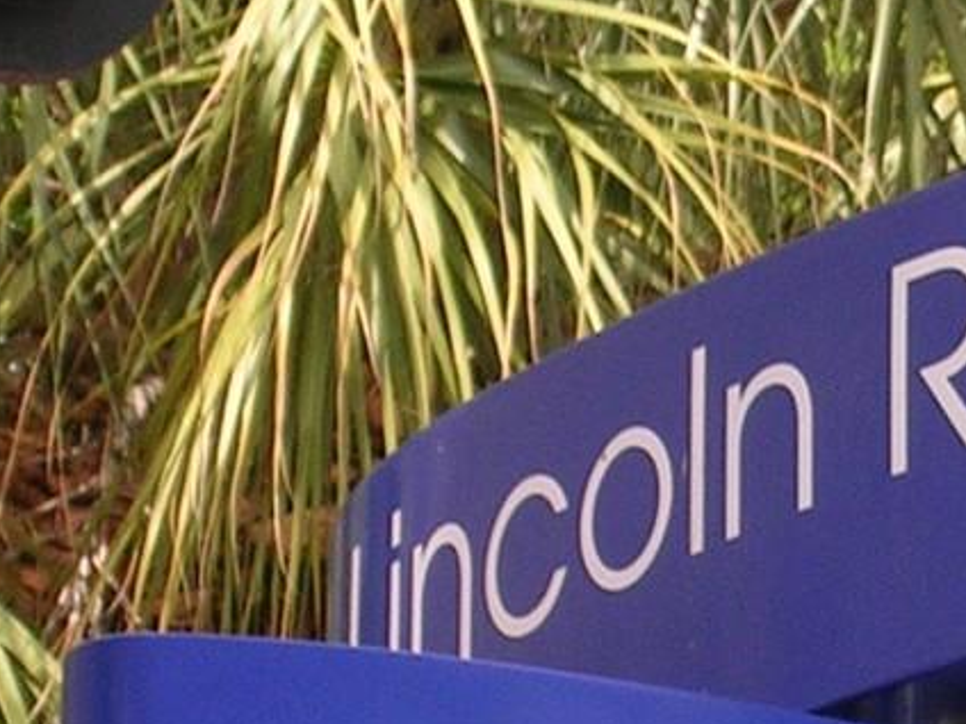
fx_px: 12111
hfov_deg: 4.6
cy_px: 829
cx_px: 1130
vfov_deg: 3.4
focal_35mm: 434
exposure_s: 1/146
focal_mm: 17.4
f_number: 4.9
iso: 50
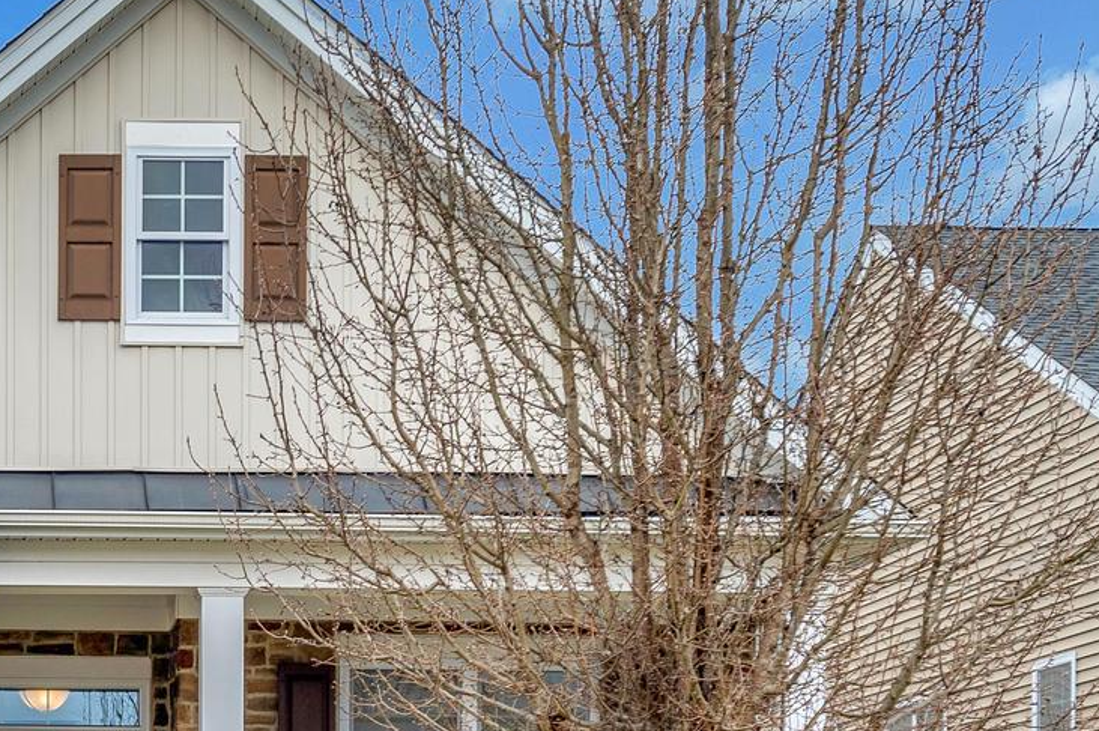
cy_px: 745
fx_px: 2562
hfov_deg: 22.9
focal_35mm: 84
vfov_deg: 15.9
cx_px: -89
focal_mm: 30
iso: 100
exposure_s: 1/320
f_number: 6.3
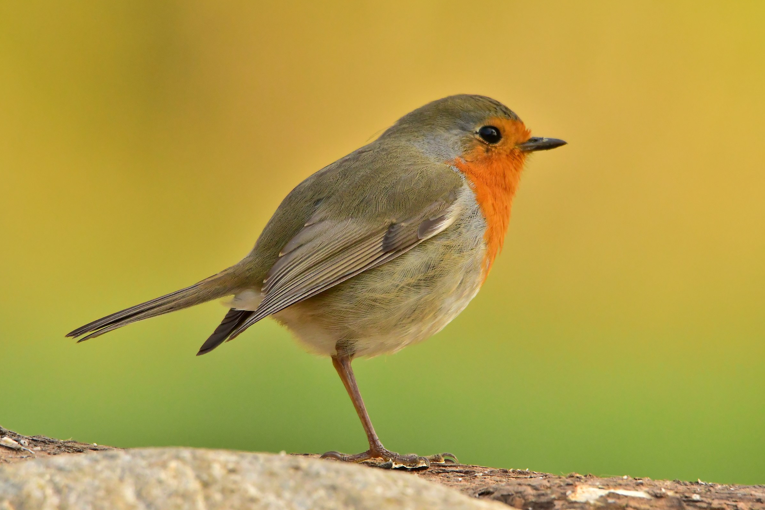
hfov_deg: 2.3
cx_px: 379
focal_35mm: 908
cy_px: 255
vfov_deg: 1.5
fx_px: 19293
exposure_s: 1/1600
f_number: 8
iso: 800
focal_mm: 600
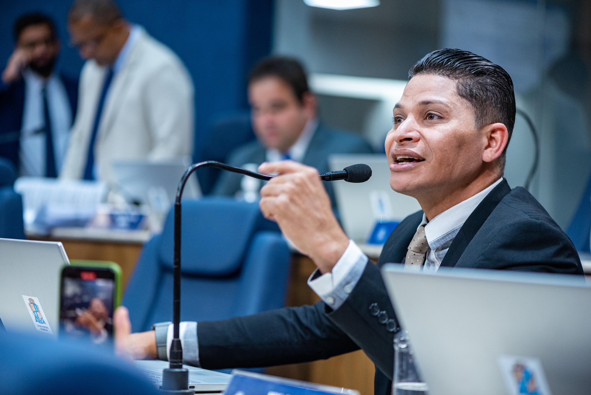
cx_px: 296
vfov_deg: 13.1
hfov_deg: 19.4
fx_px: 1724
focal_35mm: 105
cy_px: 198
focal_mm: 105
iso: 2000
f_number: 2.8
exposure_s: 1/200
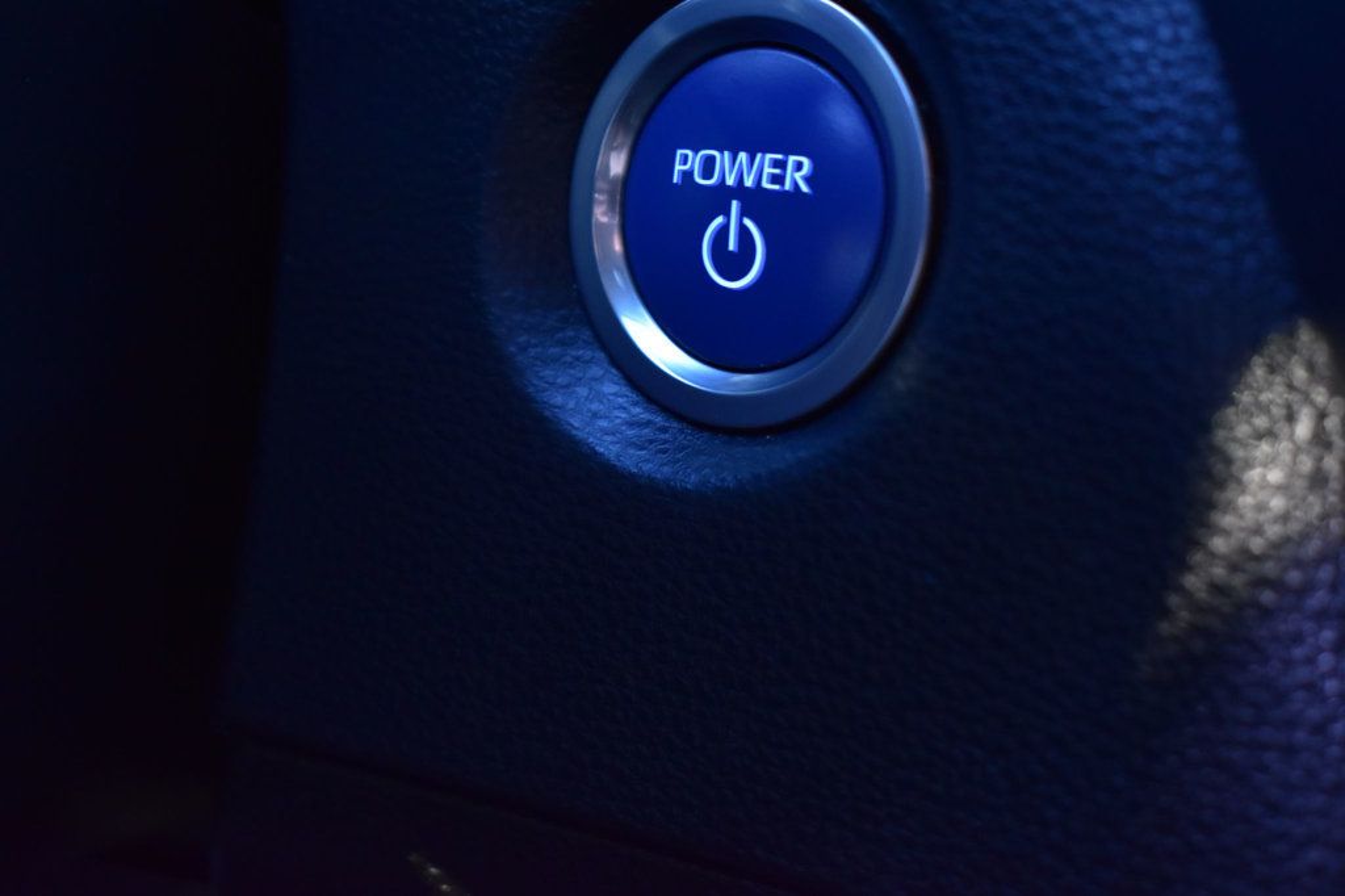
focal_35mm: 57
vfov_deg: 23.8
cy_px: 448
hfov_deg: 35.1
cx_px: 672
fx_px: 2129
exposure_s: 1/3
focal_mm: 38
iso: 1600
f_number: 4.8
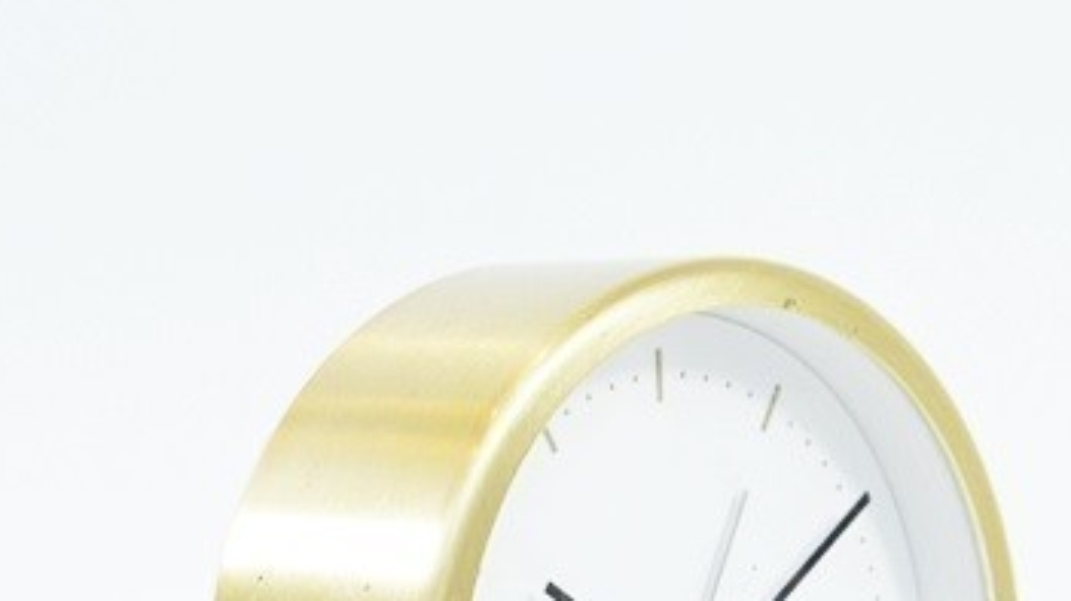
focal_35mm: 153
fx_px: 4343
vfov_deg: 7.8
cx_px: 500
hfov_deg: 14.1
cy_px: 866
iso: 1600
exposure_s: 1/100
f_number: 7.1
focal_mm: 38
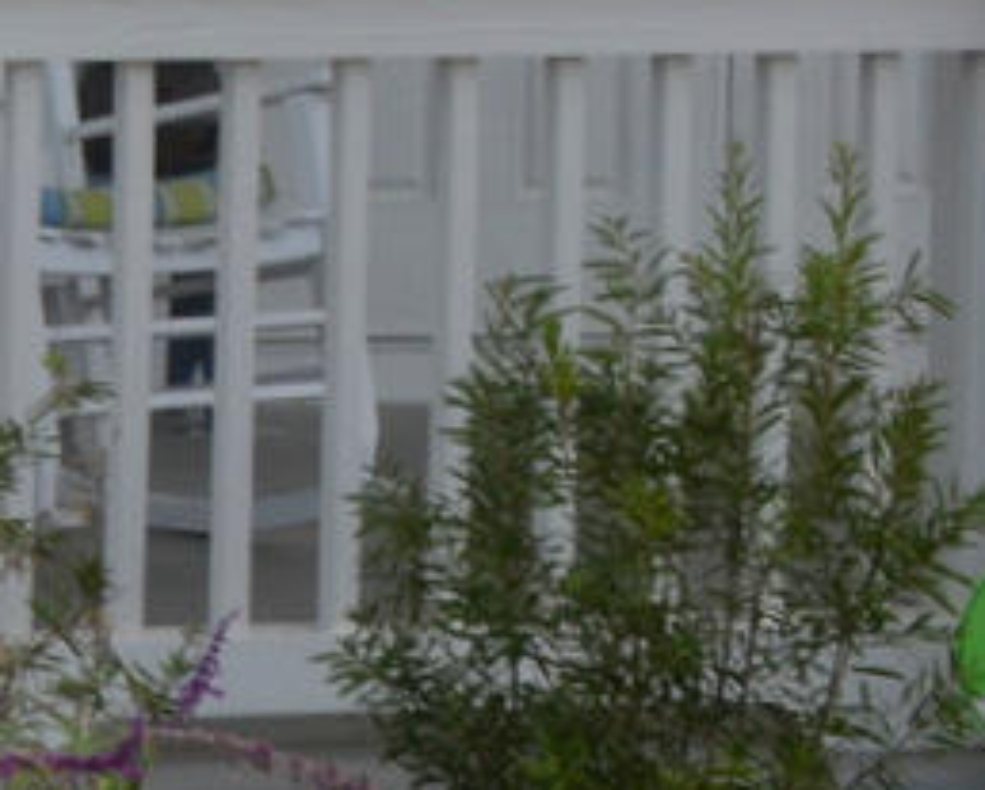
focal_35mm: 157
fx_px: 4582
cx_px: -1985
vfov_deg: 9.7
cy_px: -113
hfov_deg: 9.5
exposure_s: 1/200
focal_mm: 18
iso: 100
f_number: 7.1
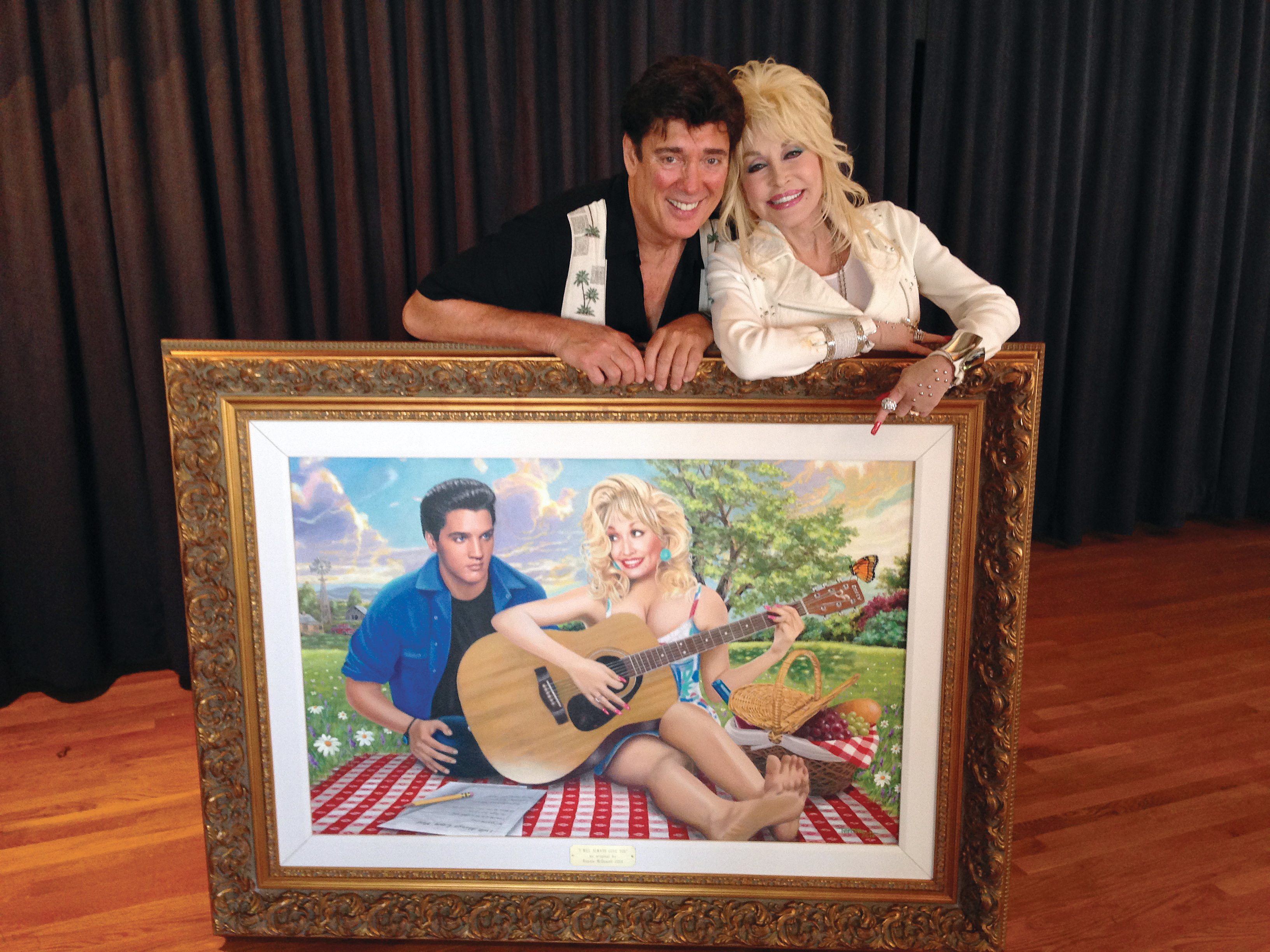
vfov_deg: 42.9
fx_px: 1211
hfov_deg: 55.4
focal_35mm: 33
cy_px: 476
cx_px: 635
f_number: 2.4
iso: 160
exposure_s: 1/20
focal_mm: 4.12
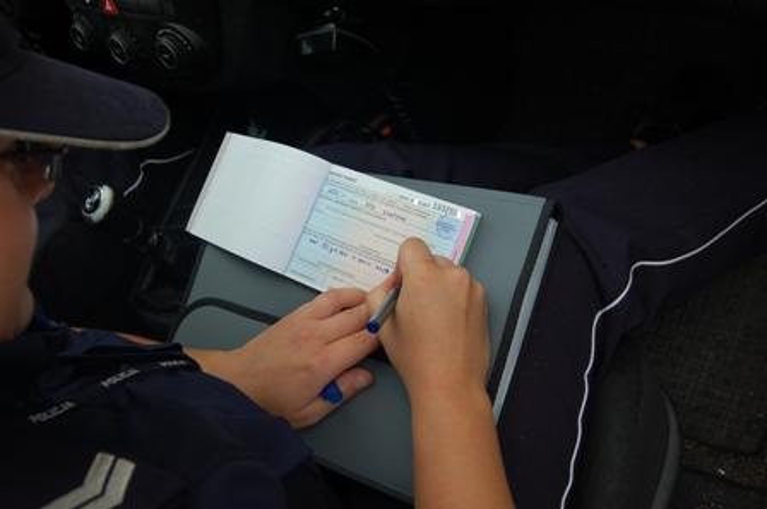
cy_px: 254
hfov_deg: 49.6
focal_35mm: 39
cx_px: 384
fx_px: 829
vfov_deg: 34.1
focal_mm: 26
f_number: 5.6
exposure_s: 1/125
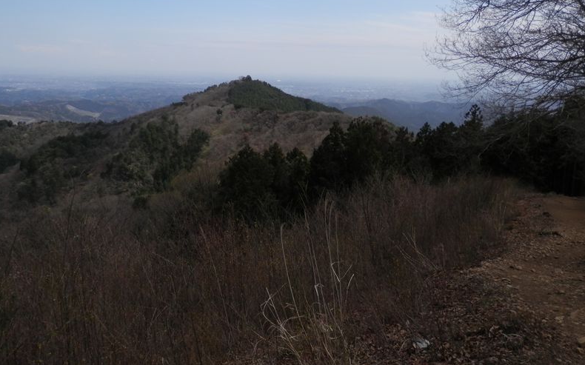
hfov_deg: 64.7
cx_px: 293
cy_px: 167
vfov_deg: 43.1
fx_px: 462
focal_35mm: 29
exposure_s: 1/160
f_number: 9
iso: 80
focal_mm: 5
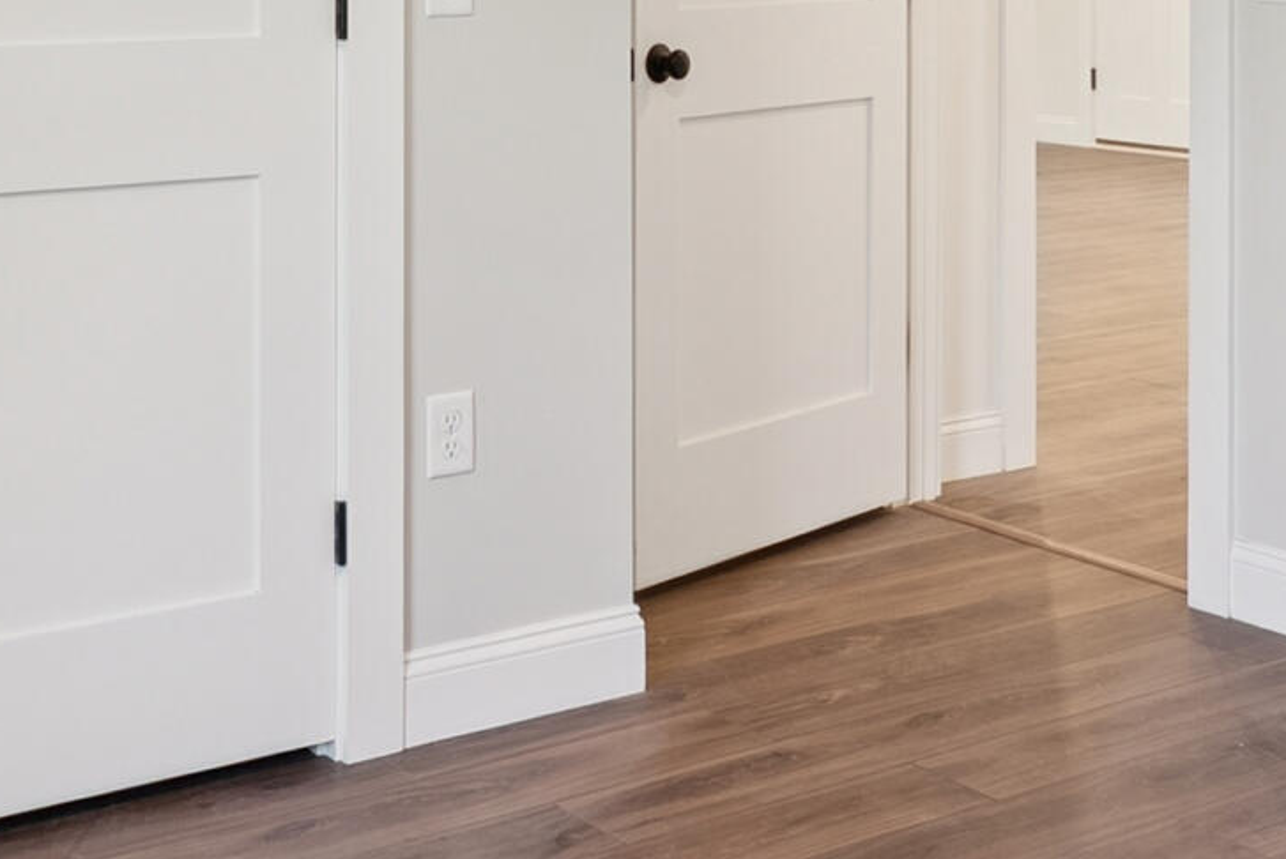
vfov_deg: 19.8
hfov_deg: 30.4
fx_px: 2359
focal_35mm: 66
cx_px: 789
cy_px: -57
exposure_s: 1/10
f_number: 7.1
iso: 320
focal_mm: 16
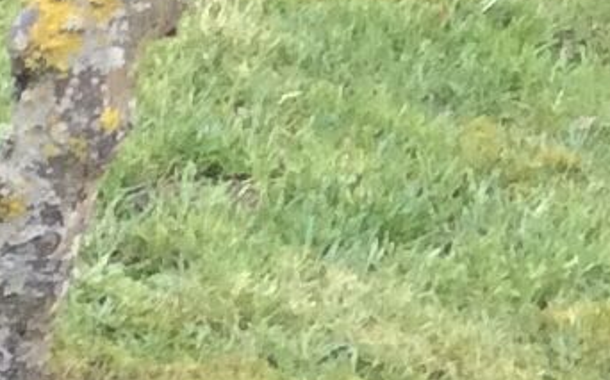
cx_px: -1388
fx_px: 4268
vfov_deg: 4.9
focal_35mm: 257
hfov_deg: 7.1
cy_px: 1044
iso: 40
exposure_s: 1/100
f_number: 2.4
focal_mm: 3.3
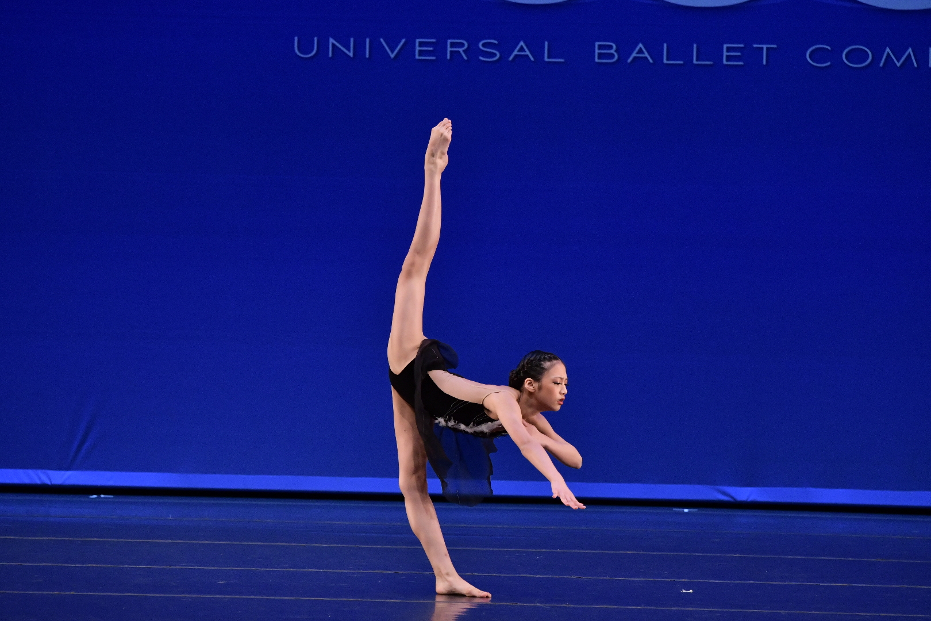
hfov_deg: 9.1
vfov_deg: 6.1
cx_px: 466
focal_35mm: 225
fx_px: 5818
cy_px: 310
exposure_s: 1/1000
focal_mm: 150
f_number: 3.2
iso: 1600
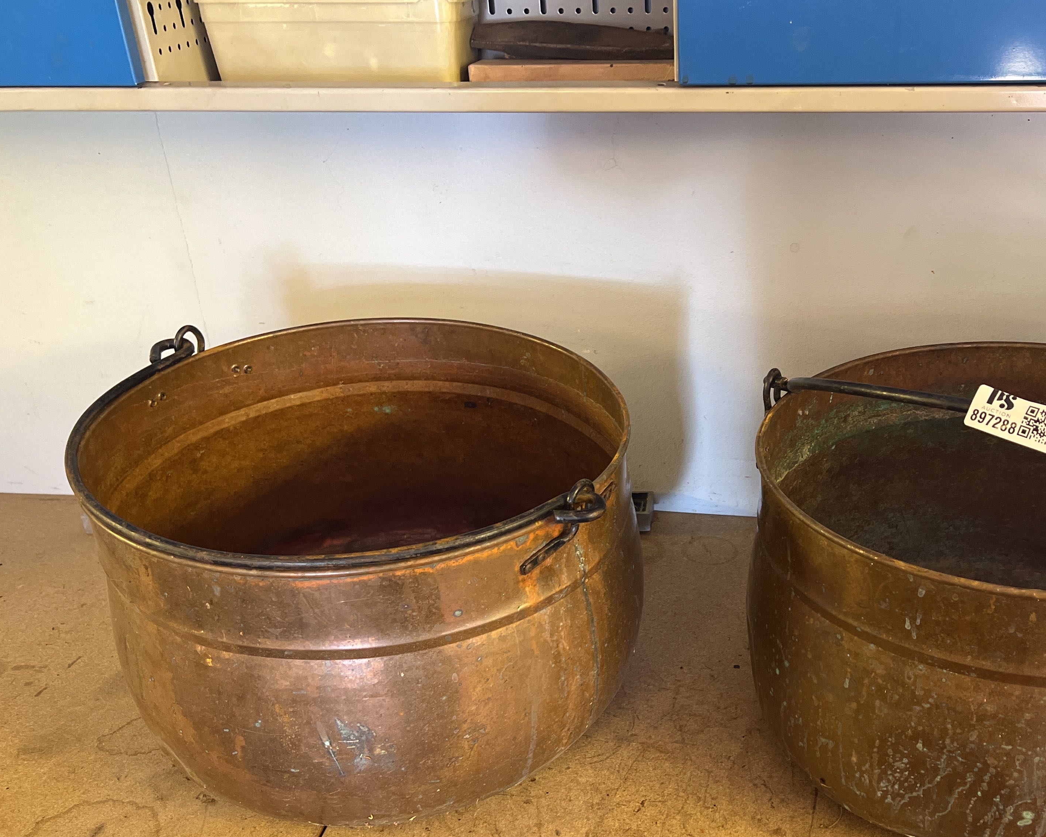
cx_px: 681
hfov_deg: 49.6
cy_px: 518
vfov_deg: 40.9
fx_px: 1115
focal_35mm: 36
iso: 200
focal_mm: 5.7
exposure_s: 1/50
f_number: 1.5
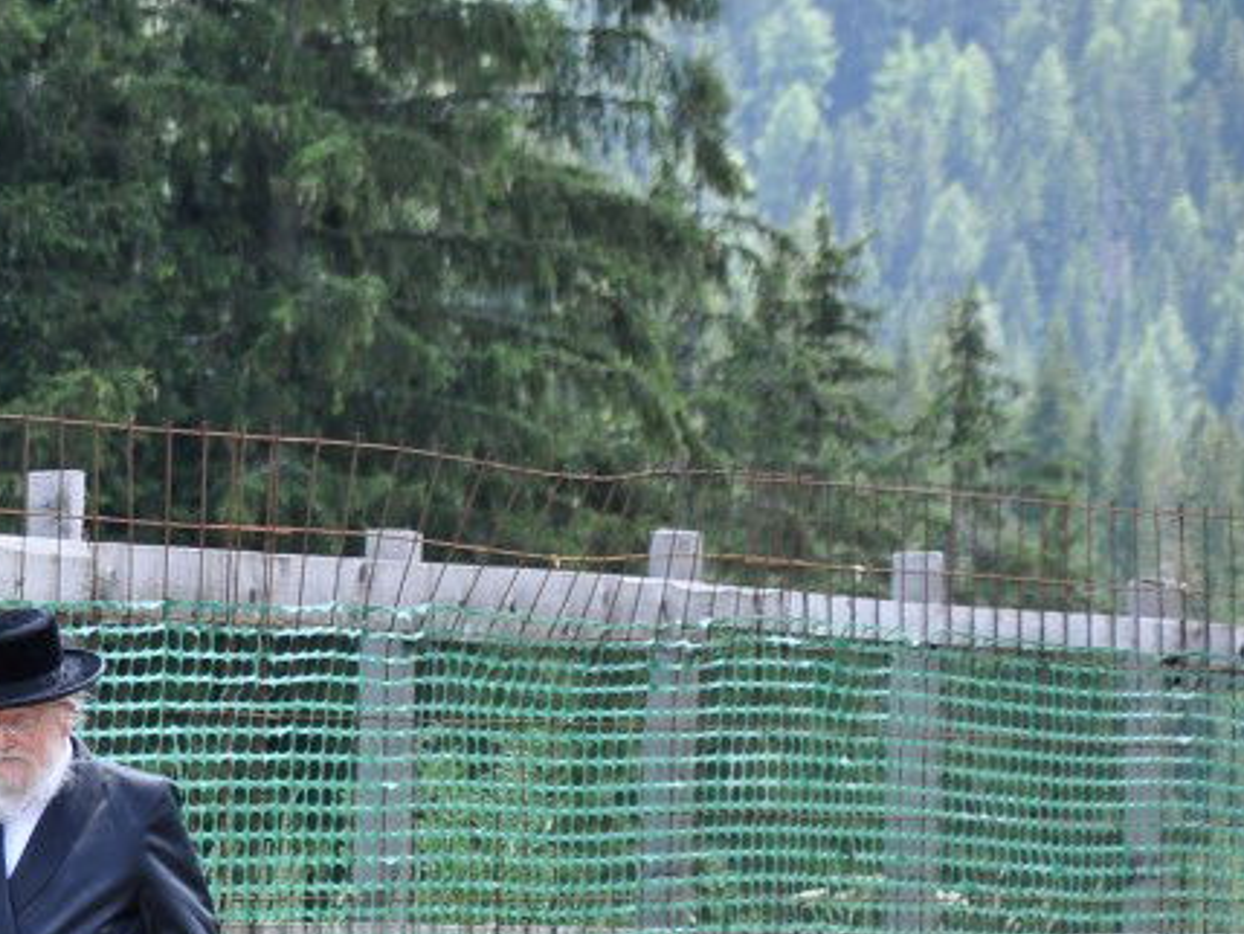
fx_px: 14641
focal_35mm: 407
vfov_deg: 3.7
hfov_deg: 4.8
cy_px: 786
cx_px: -365
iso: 200
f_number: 5.6
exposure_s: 1/80
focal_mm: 105
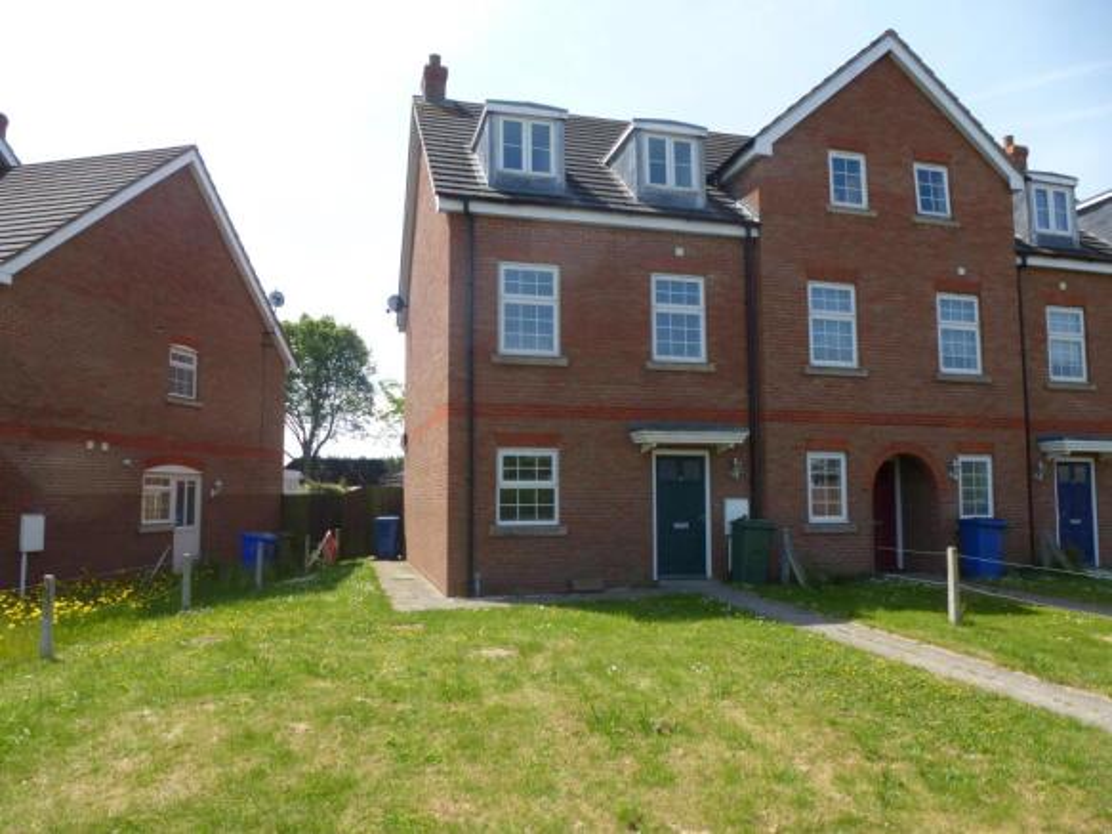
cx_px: 556
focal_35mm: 24
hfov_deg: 71.6
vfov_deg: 56.8
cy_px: 417
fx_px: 771
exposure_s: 1/500
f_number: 4
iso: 100
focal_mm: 4.3
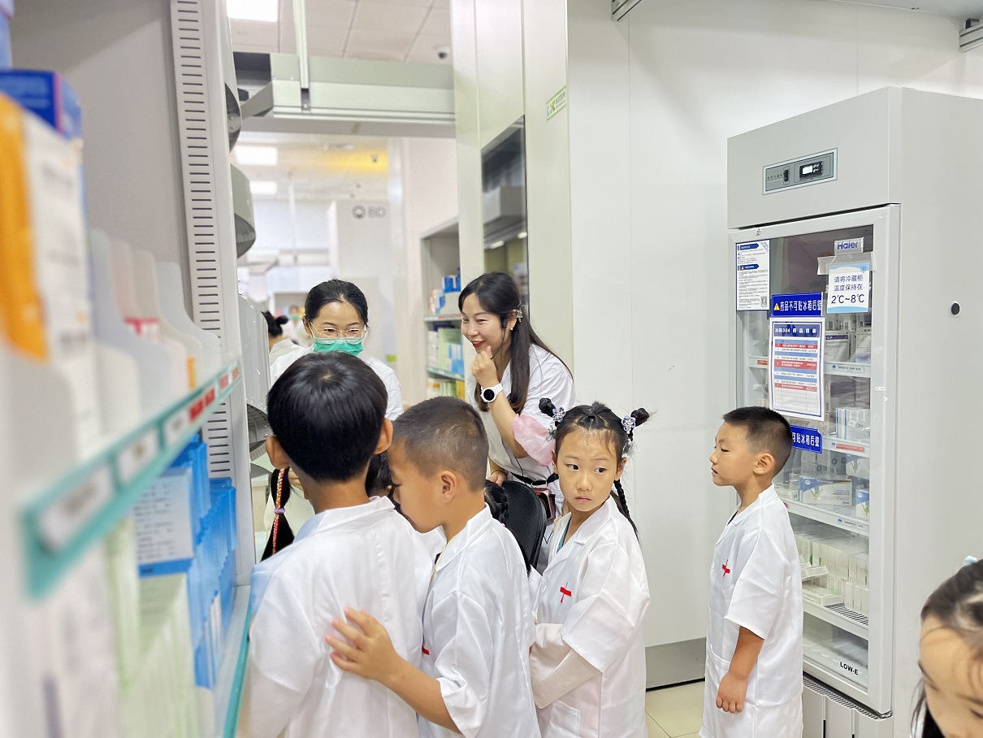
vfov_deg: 53.1
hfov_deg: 67.3
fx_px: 738
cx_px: 492
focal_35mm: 26
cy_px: 369
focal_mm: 5.1
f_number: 1.6
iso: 400
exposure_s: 1/33
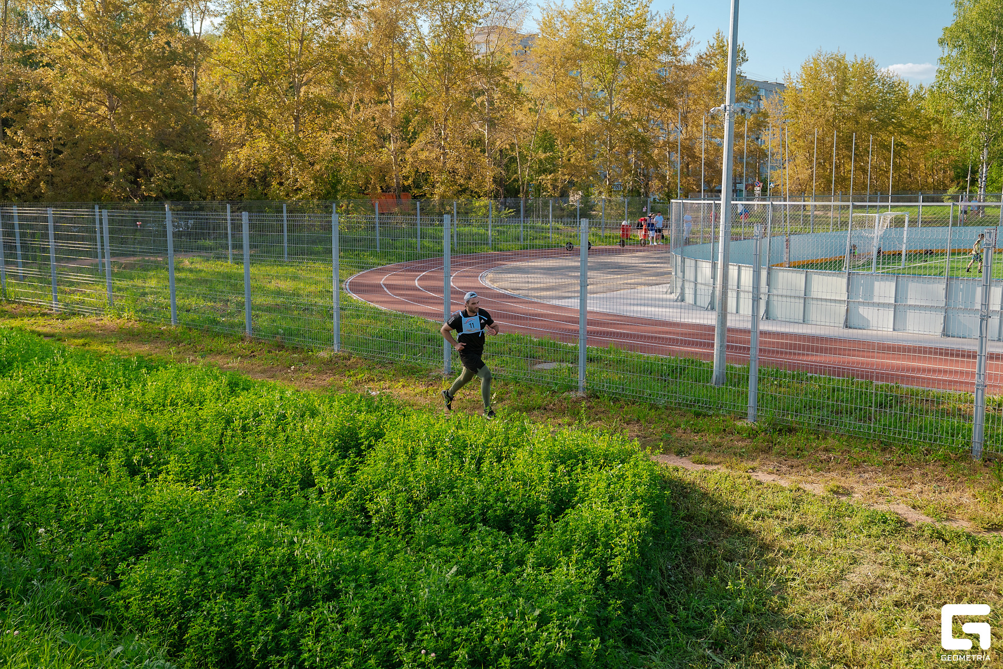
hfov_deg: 55.8
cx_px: 502
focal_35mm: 34
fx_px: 947
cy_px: 334
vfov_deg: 38.9
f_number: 4
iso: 400
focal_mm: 34
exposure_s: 1/1250
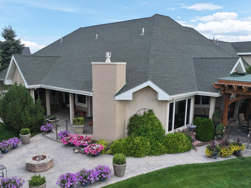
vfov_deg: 43.9
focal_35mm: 32
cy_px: 113
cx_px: 114
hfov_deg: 56.8
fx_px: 232
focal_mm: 12.29
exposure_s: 1/1600
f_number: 2.8
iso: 270
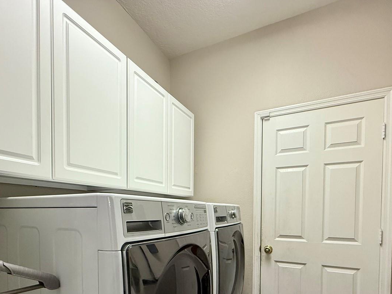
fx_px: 238
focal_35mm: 21
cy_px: 217
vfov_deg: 60.3
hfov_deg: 78.9
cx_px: 186
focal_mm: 2.22
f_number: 2.2
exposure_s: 1/120
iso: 320
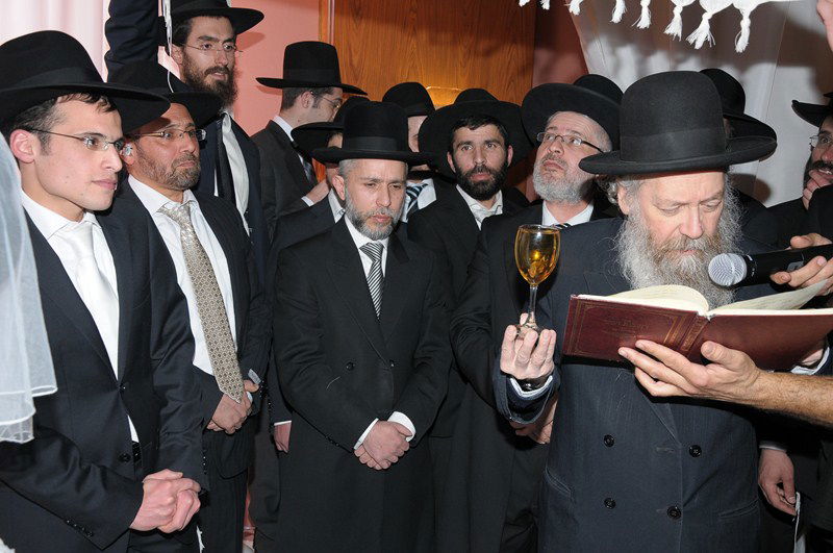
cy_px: 276
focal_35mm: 38
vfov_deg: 35.4
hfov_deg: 51.3
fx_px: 866
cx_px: 416
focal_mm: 25
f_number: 5.6
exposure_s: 1/125
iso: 400
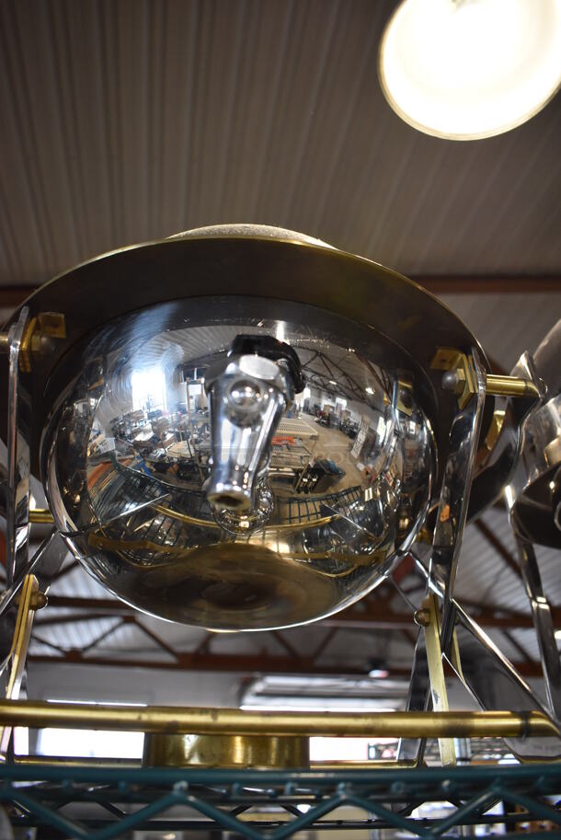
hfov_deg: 48.0
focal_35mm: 27
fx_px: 630
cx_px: 280
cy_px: 420
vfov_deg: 67.3
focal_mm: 18
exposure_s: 1/125
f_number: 3.5
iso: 1100
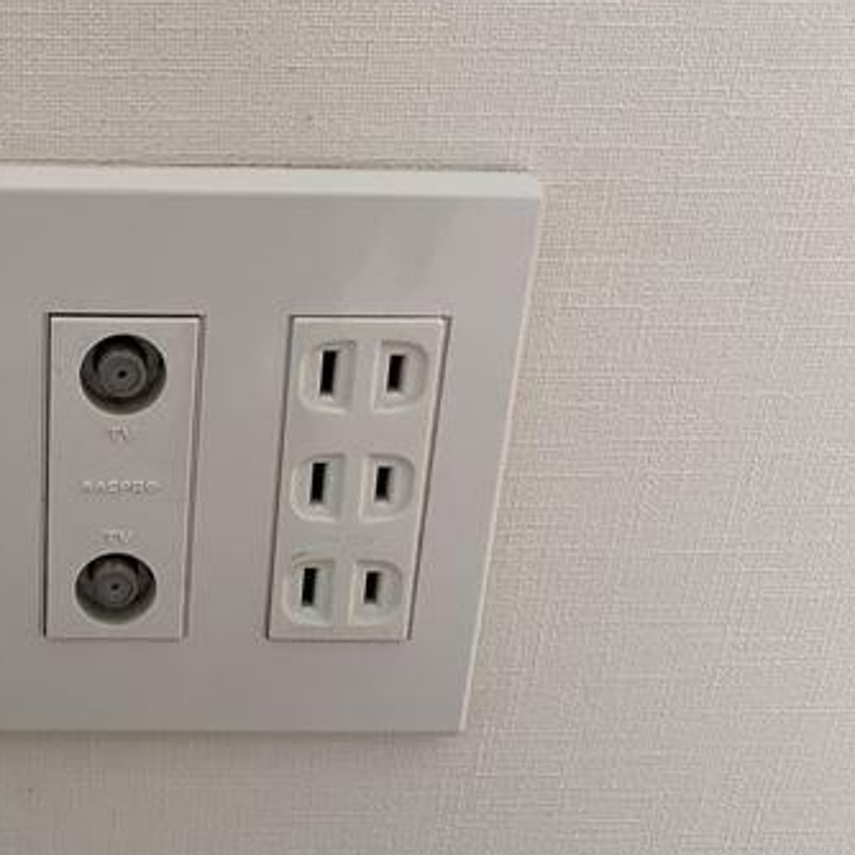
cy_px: 420
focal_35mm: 44
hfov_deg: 36.0
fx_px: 1230
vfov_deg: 38.3
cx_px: 87
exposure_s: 1/60
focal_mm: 4.25
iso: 160
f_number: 1.8
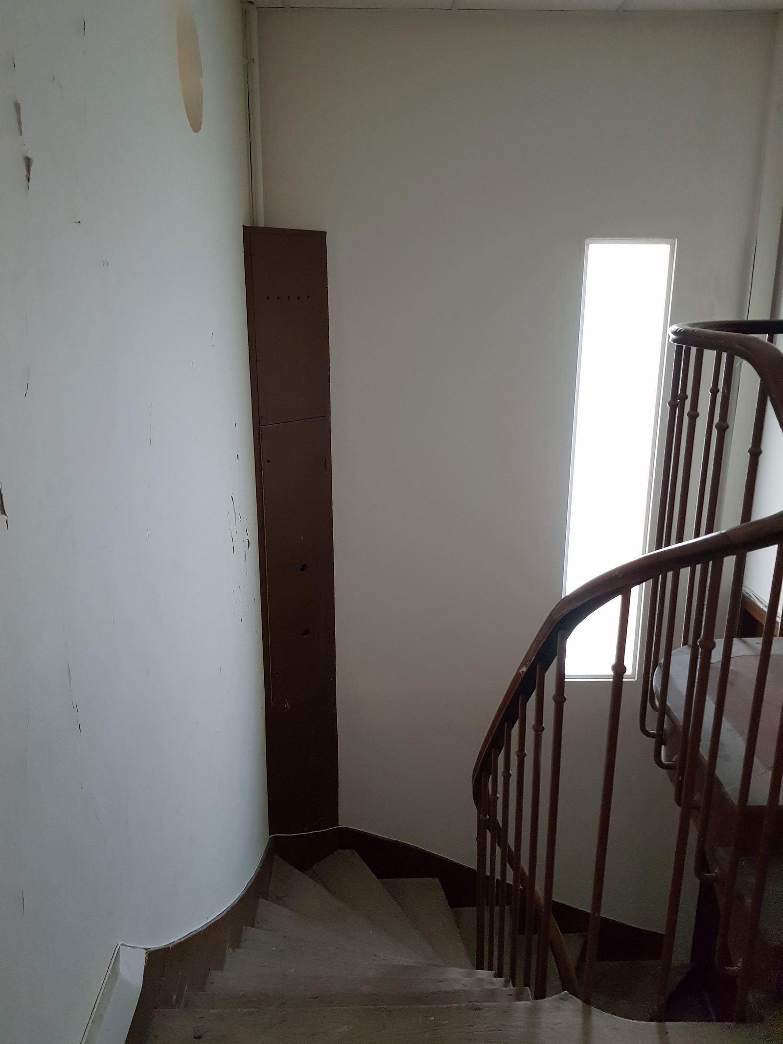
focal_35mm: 26
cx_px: 392
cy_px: 522
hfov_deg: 53.1
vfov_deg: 67.3
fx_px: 784
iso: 640
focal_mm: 4.2
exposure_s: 1/50
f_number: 1.7
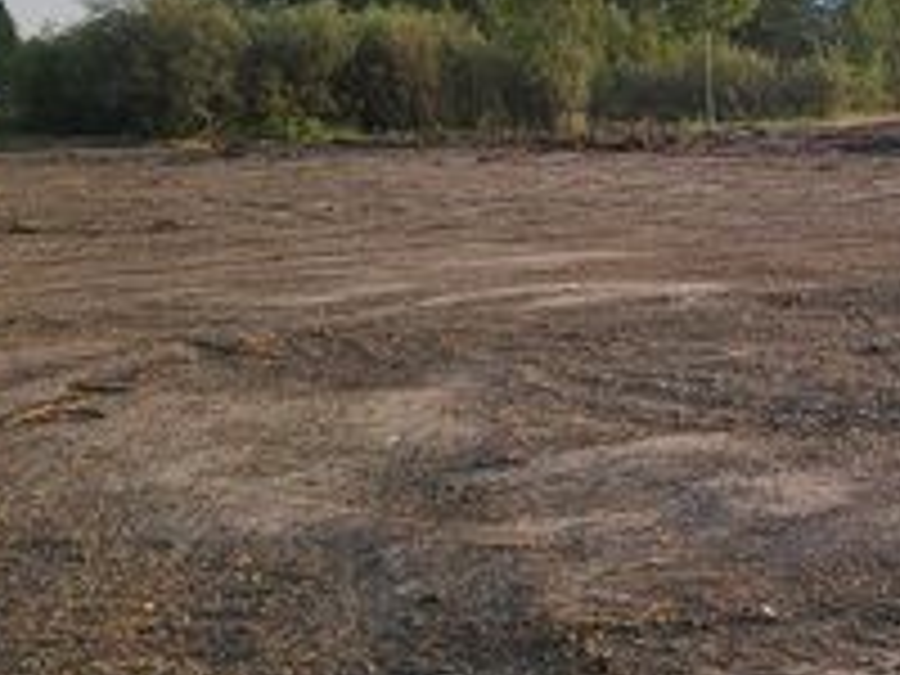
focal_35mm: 65
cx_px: 990
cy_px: 241
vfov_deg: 22.5
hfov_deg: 27.3
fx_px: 1690
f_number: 1.8
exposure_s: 1/984
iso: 40
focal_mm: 5.4
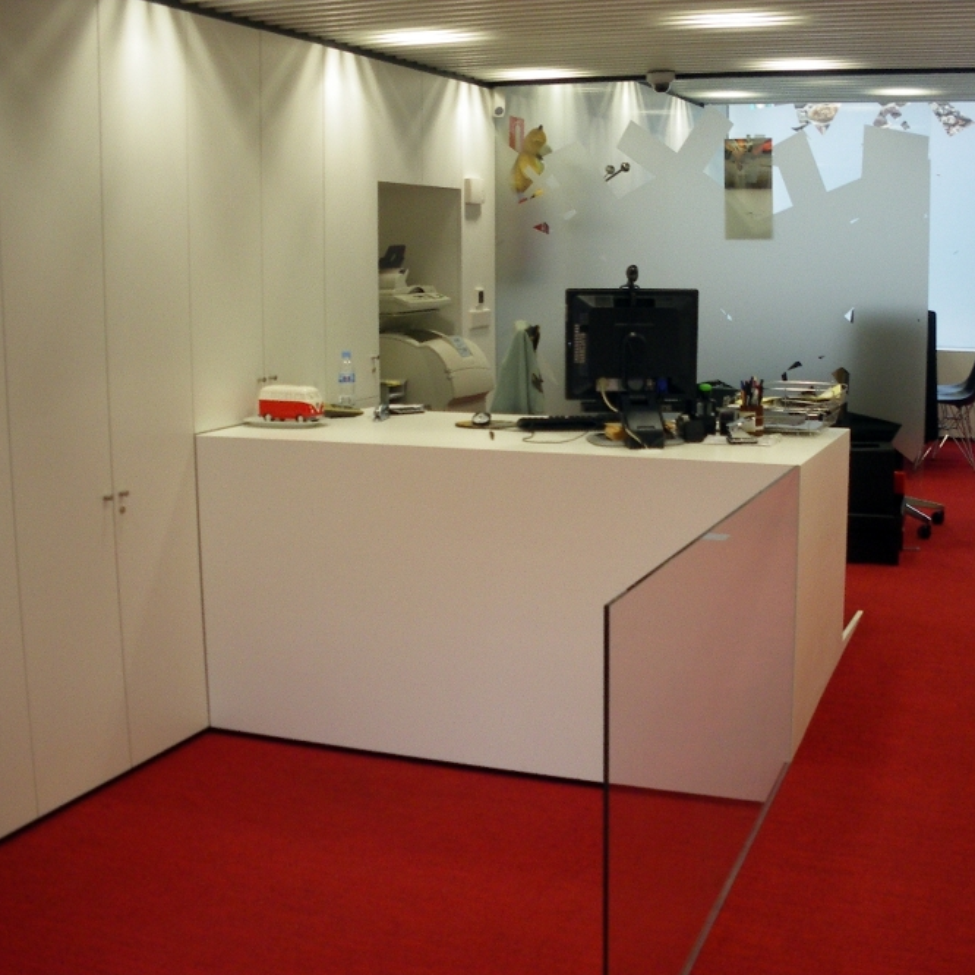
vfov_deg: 39.2
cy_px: 493
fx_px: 1370
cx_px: 603
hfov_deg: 38.9
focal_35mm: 43
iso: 160
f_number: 3.5
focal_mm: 6.3
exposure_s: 1/50
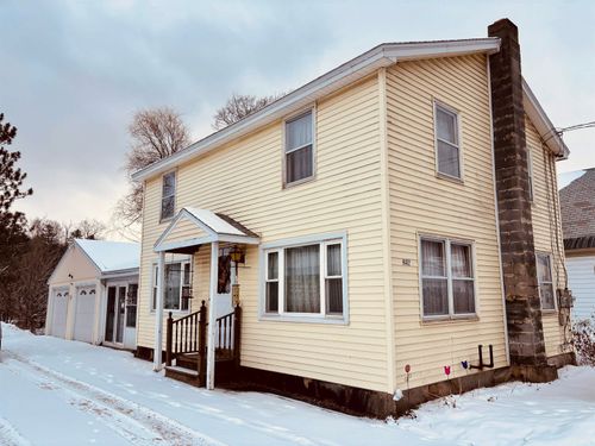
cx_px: 298
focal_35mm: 26
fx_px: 447
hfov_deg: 67.3
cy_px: 223
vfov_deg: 53.1
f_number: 1.6
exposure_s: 1/894
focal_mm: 5.96
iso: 50
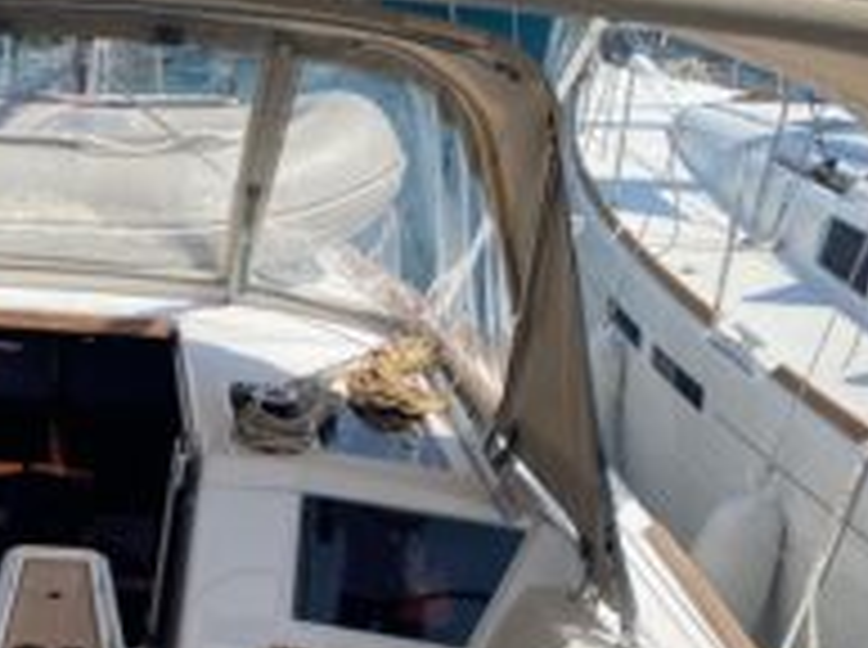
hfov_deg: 29.4
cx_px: 65
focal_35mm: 63
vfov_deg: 21.6
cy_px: 774
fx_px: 1577
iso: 32
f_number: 1.8
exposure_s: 1/2625
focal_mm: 4.25
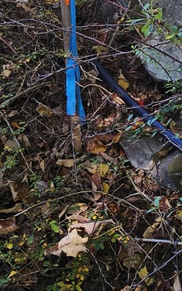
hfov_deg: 26.2
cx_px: 127
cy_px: 31
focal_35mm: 49
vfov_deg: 38.3
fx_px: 388
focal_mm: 2.2
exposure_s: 1/195
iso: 50
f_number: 2.2
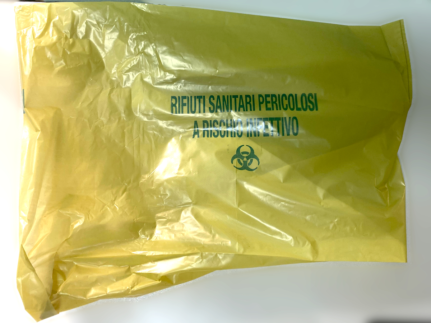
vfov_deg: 53.1
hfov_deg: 67.3
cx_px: 216
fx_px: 324
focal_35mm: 26
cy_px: 162
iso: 125
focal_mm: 4.25
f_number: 1.8
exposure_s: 1/100
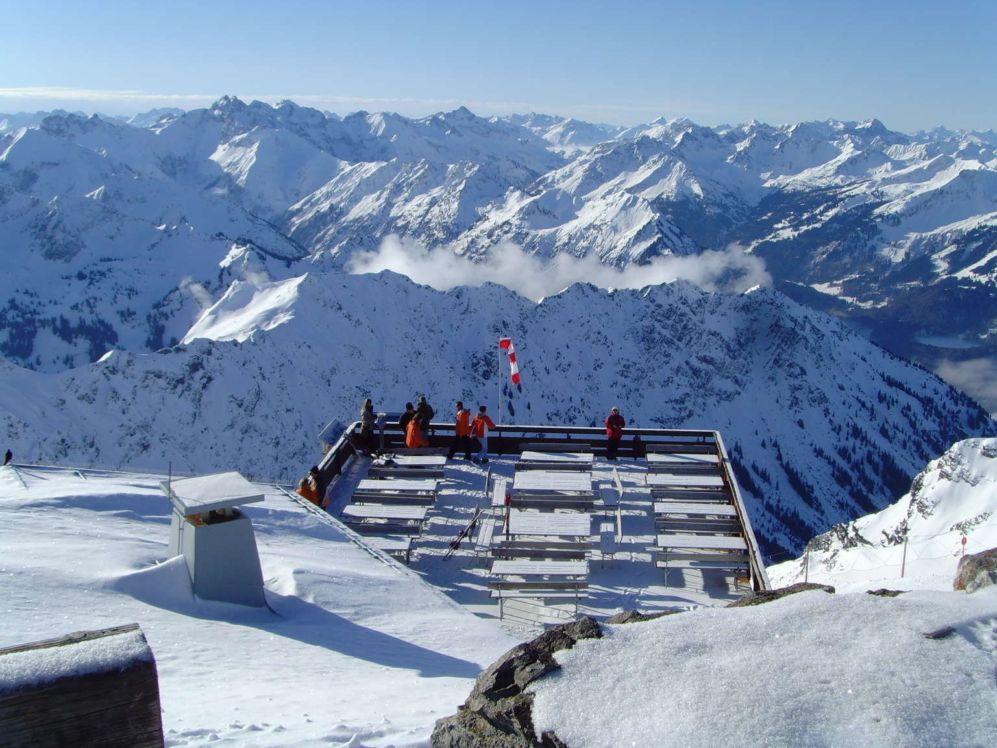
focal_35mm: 39
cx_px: 498
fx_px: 1123
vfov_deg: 36.8
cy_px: 374
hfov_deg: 47.9
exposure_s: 1/500
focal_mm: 6.6
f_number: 6.3
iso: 80
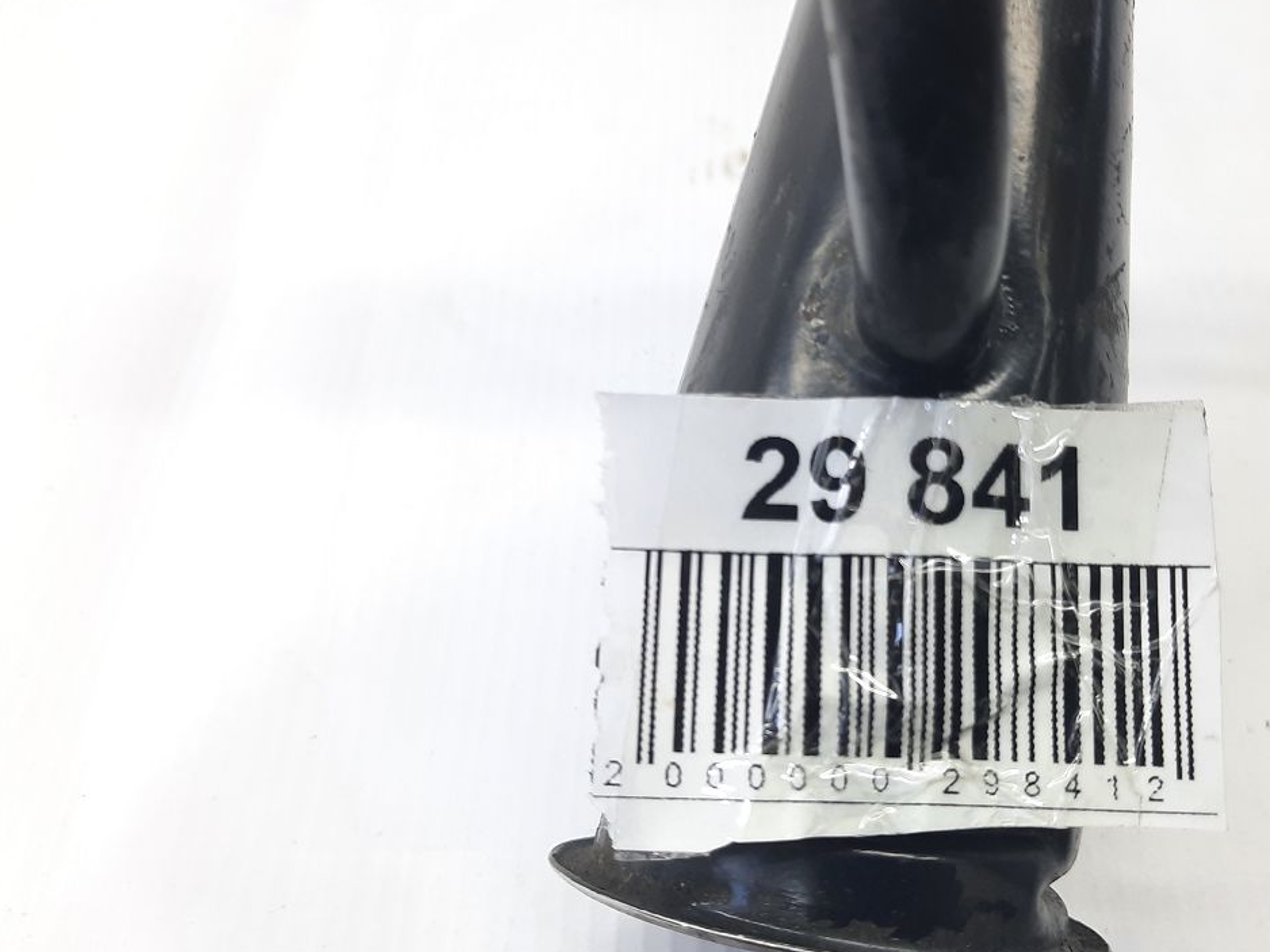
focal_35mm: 32
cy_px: 547
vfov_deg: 44.0
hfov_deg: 56.2
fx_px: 1174
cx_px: 783
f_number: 2
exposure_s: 1/50
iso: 80
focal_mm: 4.6
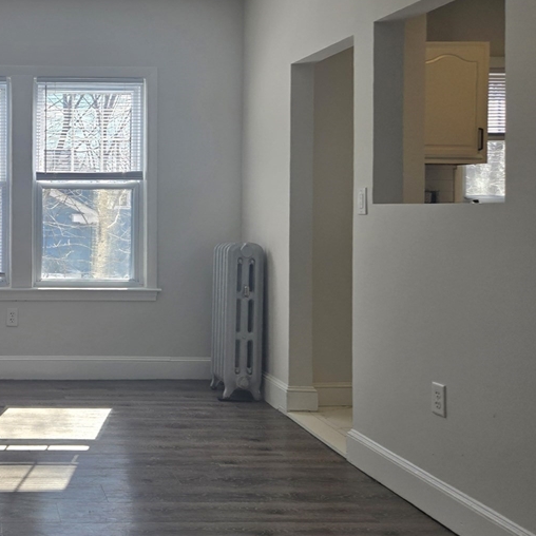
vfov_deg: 40.7
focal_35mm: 41
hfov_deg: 37.1
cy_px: 214
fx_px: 718
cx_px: 12
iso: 25
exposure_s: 1/263
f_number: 1.8
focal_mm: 5.4
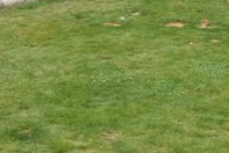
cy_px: -101
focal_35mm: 111
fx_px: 707
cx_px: 103
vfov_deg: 11.7
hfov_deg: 18.4
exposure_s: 1/250
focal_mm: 19
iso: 200
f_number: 8
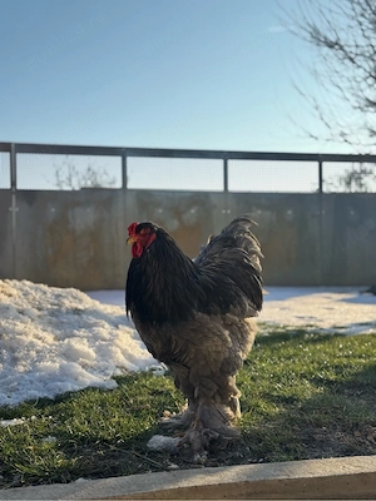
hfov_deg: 30.3
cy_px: 250
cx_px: 188
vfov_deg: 39.7
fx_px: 695
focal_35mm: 48
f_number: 1.78
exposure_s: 1/1238
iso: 64
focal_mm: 6.76
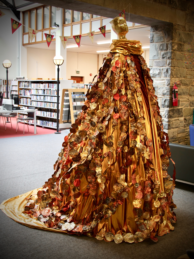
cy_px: 130
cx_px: 97
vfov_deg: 39.7
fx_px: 359
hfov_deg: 30.3
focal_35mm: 48
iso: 250
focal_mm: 24
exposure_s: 1/40
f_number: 3.8
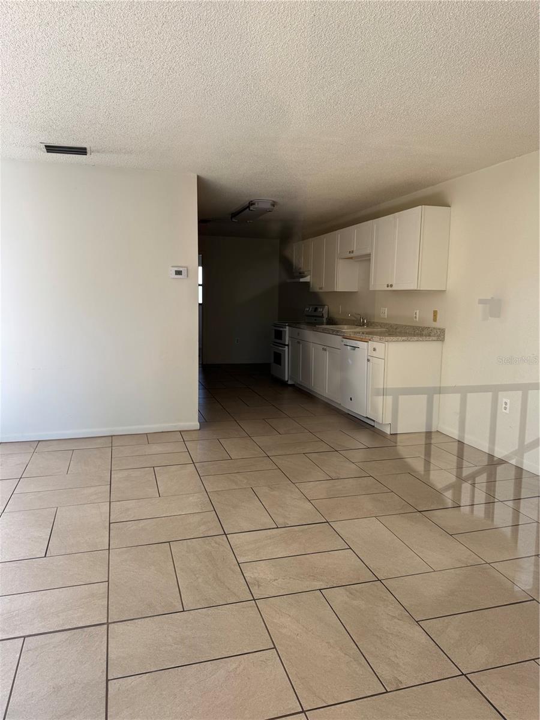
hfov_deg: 56.8
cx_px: 270
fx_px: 499
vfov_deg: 71.6
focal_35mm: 24
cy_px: 360
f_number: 1.78
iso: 64
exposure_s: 1/121
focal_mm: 6.76
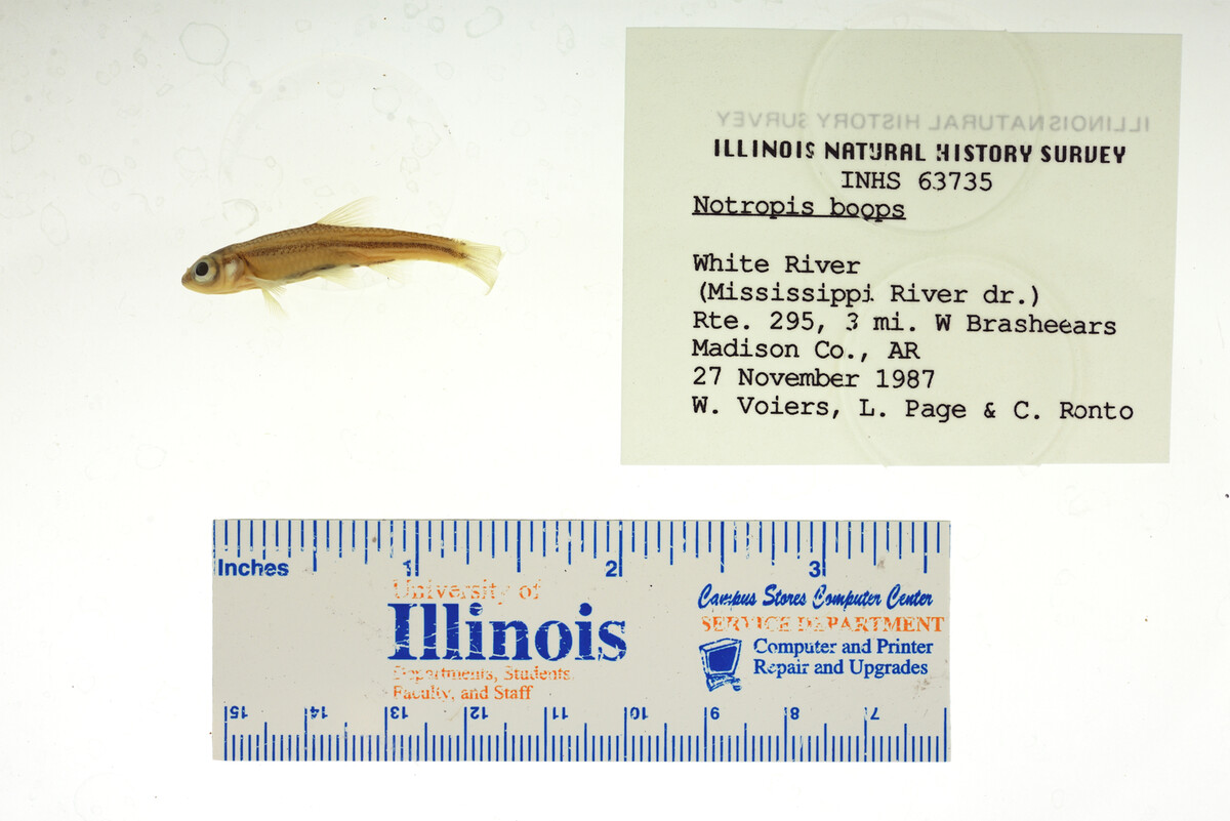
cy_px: 410
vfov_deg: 22.6
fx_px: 2051
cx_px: 615
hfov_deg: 33.4
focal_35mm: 60
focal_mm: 60
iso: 100
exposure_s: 1/200
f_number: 10
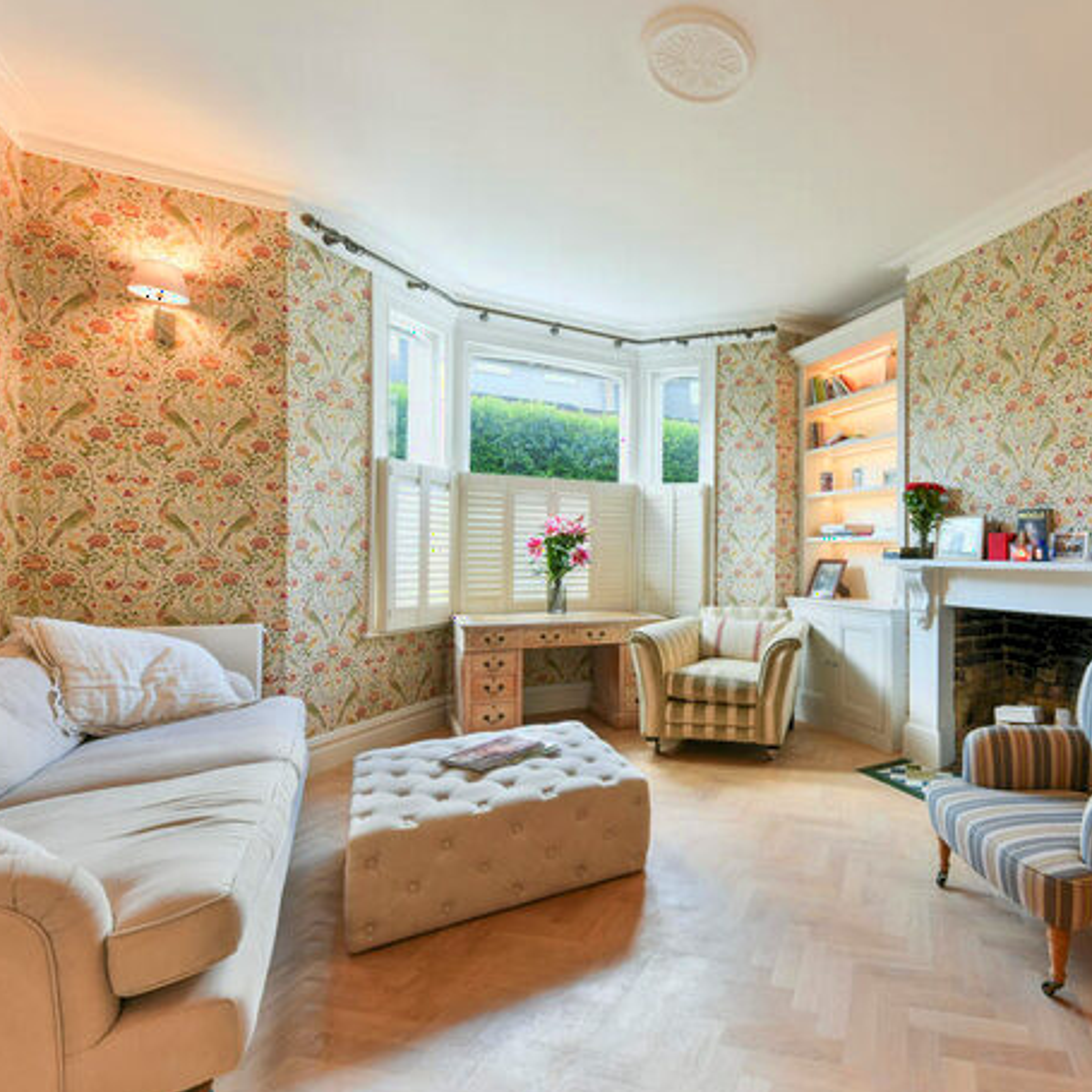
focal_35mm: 17
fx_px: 607
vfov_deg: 84.0
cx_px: 770
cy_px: 556
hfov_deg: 79.7
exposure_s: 1
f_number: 16
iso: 200
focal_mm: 13
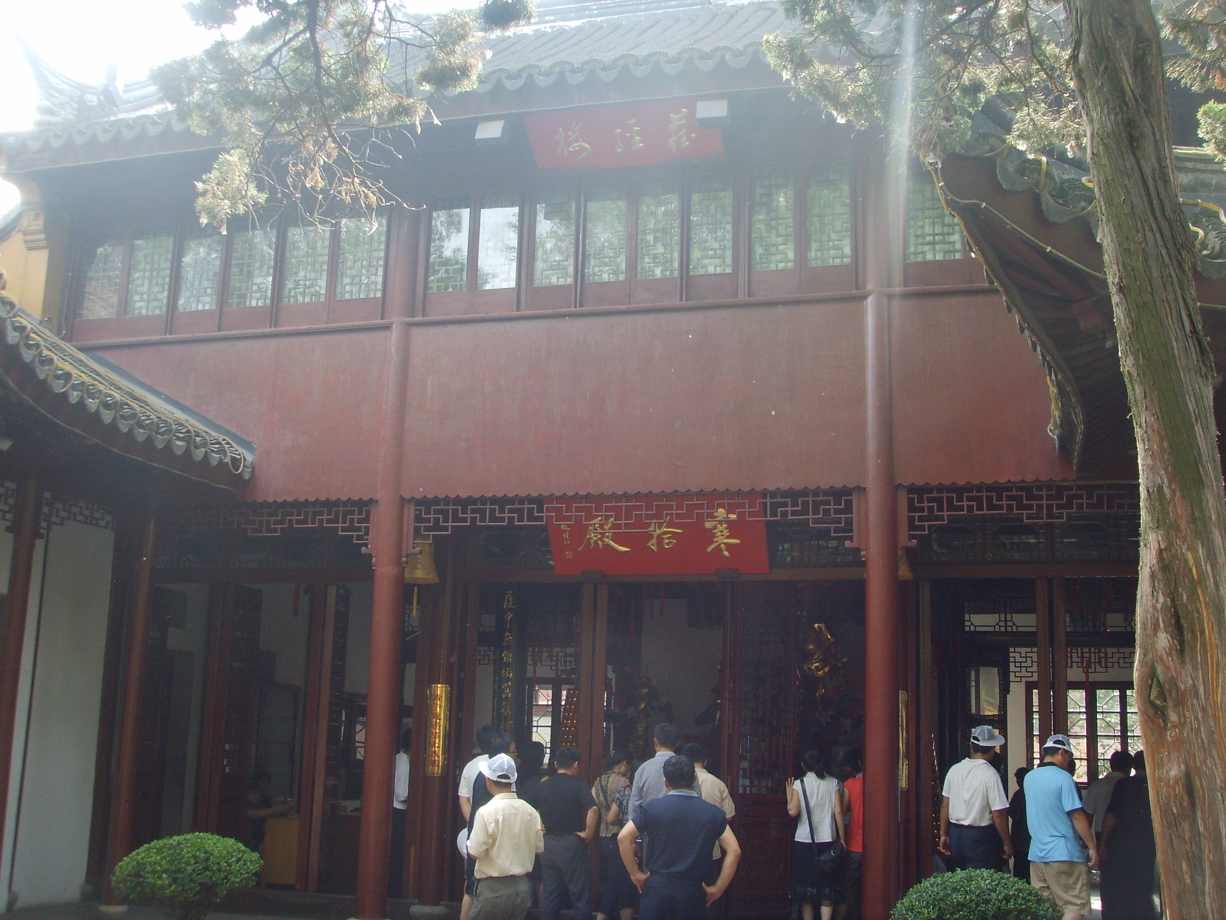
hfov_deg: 47.9
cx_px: 613
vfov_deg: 36.8
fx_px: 1381
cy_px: 460
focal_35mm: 39
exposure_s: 1/90
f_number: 3.5
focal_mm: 6.6
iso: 100
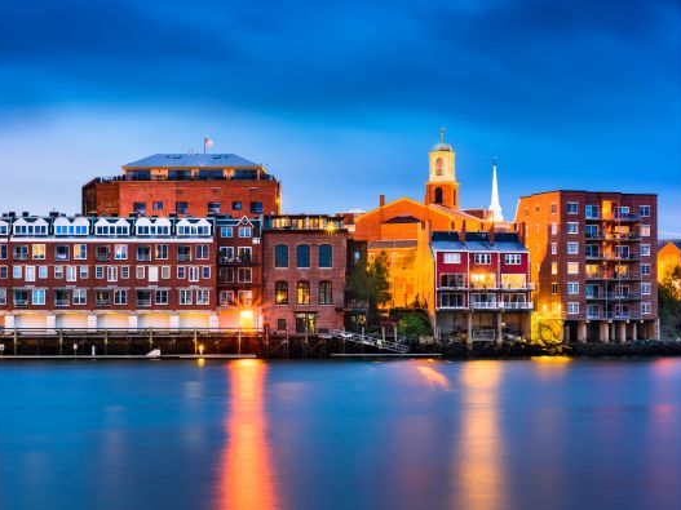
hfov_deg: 21.1
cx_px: 299
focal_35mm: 93
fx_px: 1829
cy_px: 257
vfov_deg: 15.9
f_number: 8
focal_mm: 85
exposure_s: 4.4
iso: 80
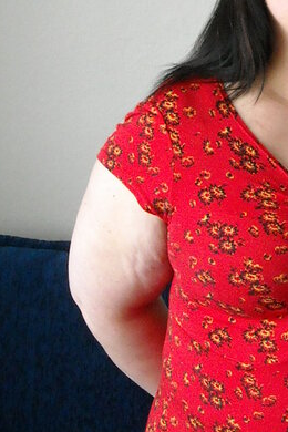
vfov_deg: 18.0
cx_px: 301
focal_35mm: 112
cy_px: 61
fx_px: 1344
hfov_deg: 12.1
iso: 400
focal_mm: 5.7
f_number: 2.8
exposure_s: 1/60
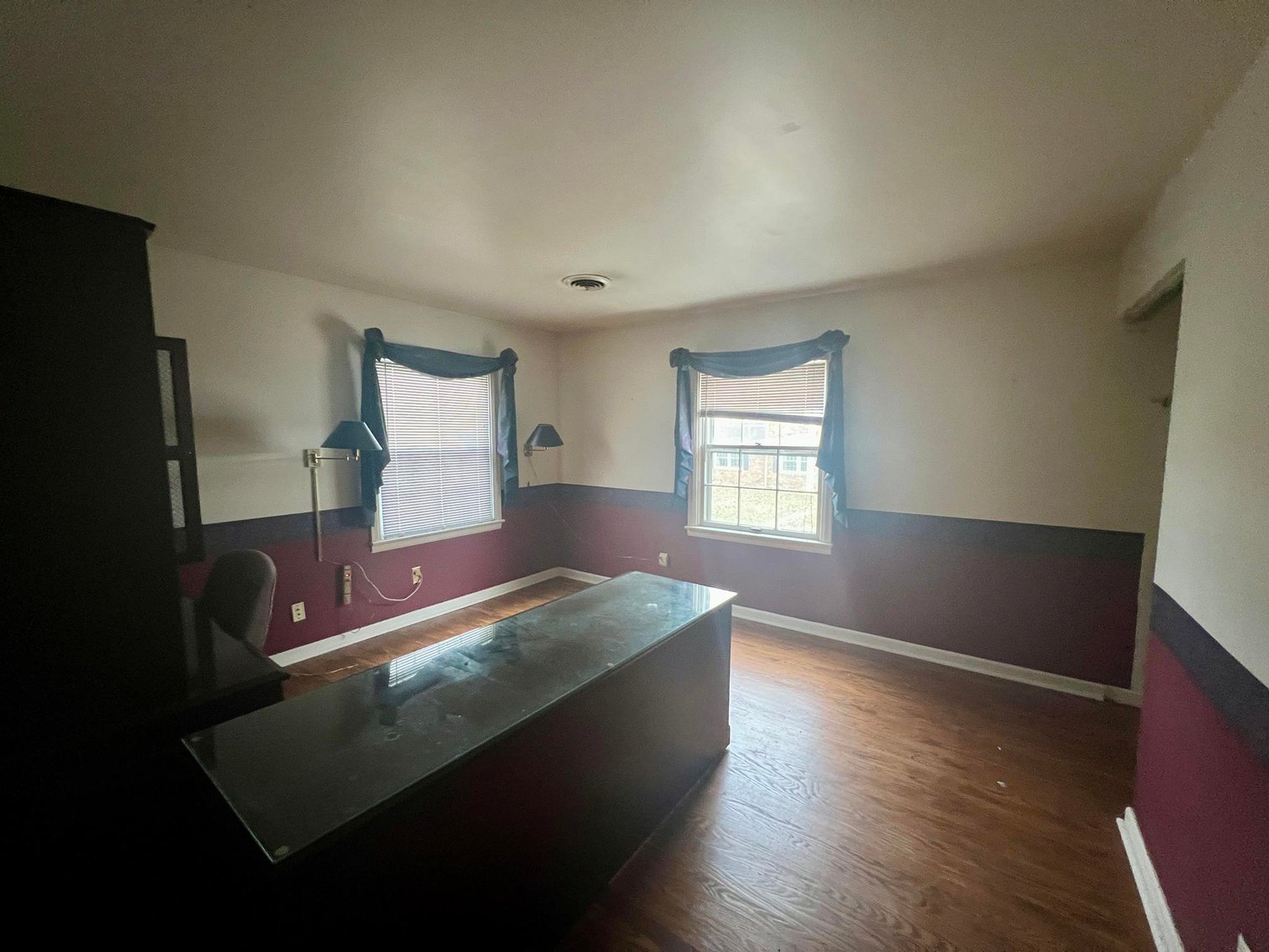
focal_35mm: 13
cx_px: 634
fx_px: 477
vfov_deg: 89.9
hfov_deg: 106.2
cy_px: 476
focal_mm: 1.57
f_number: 1.8
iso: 500
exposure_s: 1/60
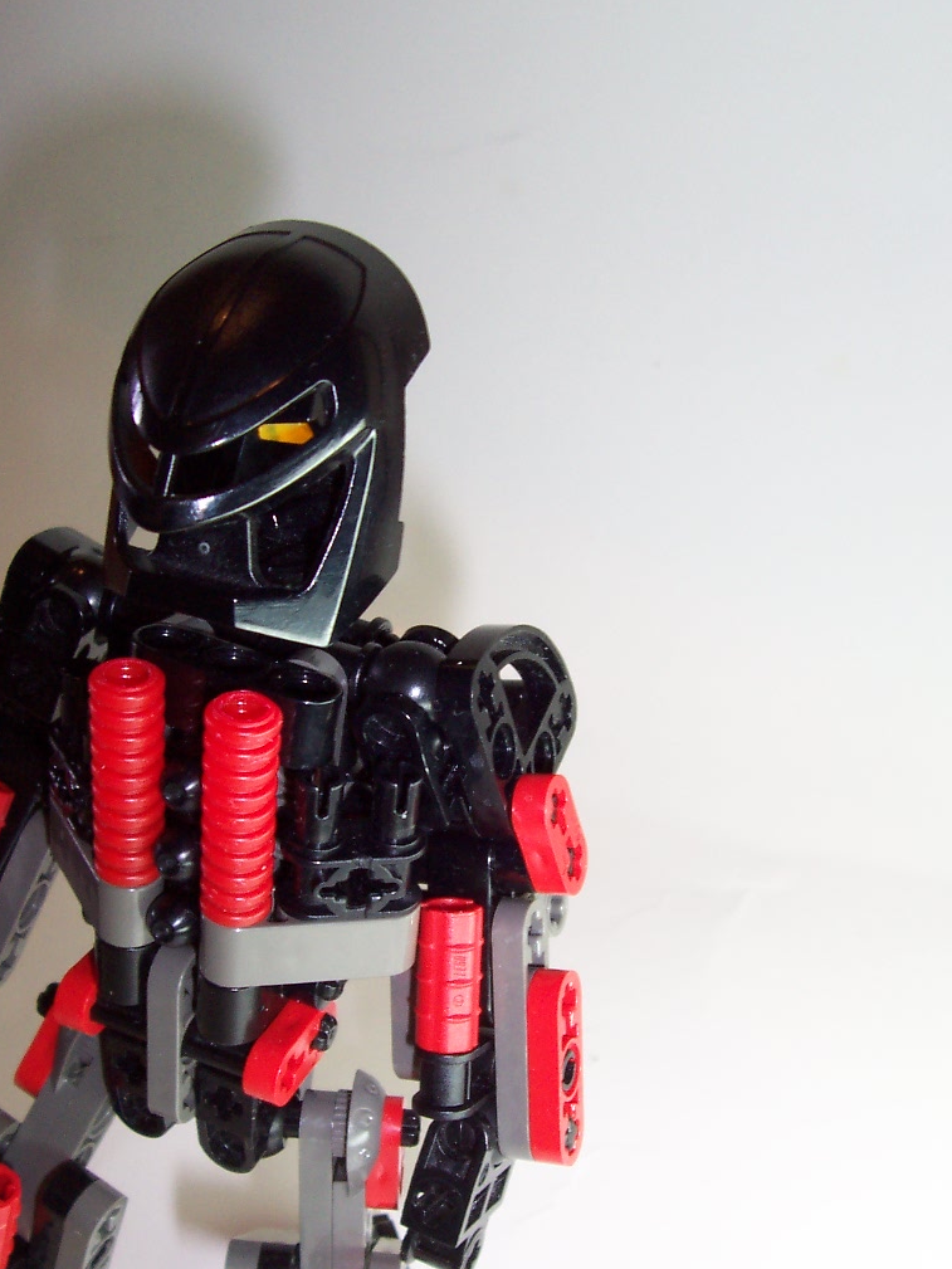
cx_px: 512
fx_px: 1613
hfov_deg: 32.9
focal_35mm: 44
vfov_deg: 42.8
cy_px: 747
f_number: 2.8
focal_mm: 5.6
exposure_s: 1/60
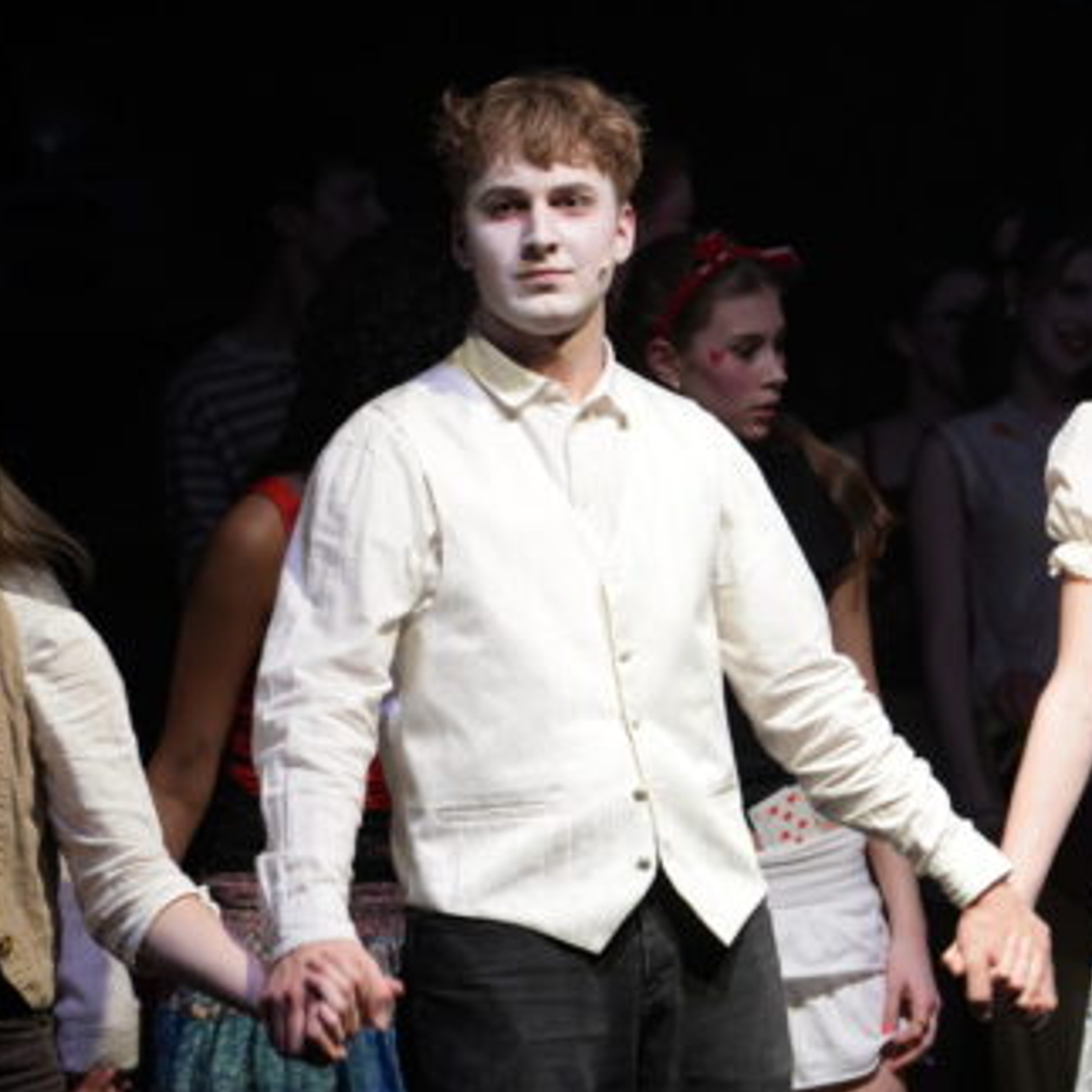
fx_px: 10136
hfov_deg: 6.2
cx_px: 889
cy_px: 517
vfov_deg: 6.2
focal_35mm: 284
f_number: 5.6
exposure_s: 1/200
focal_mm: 200
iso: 1600
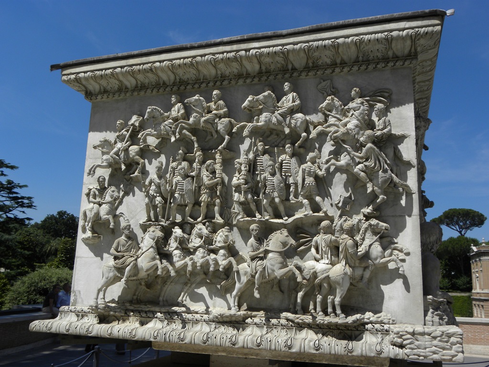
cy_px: 184
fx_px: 466
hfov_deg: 55.4
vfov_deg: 42.9
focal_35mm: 33
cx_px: 244
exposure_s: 1/350
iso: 64
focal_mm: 5.9
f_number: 6.3
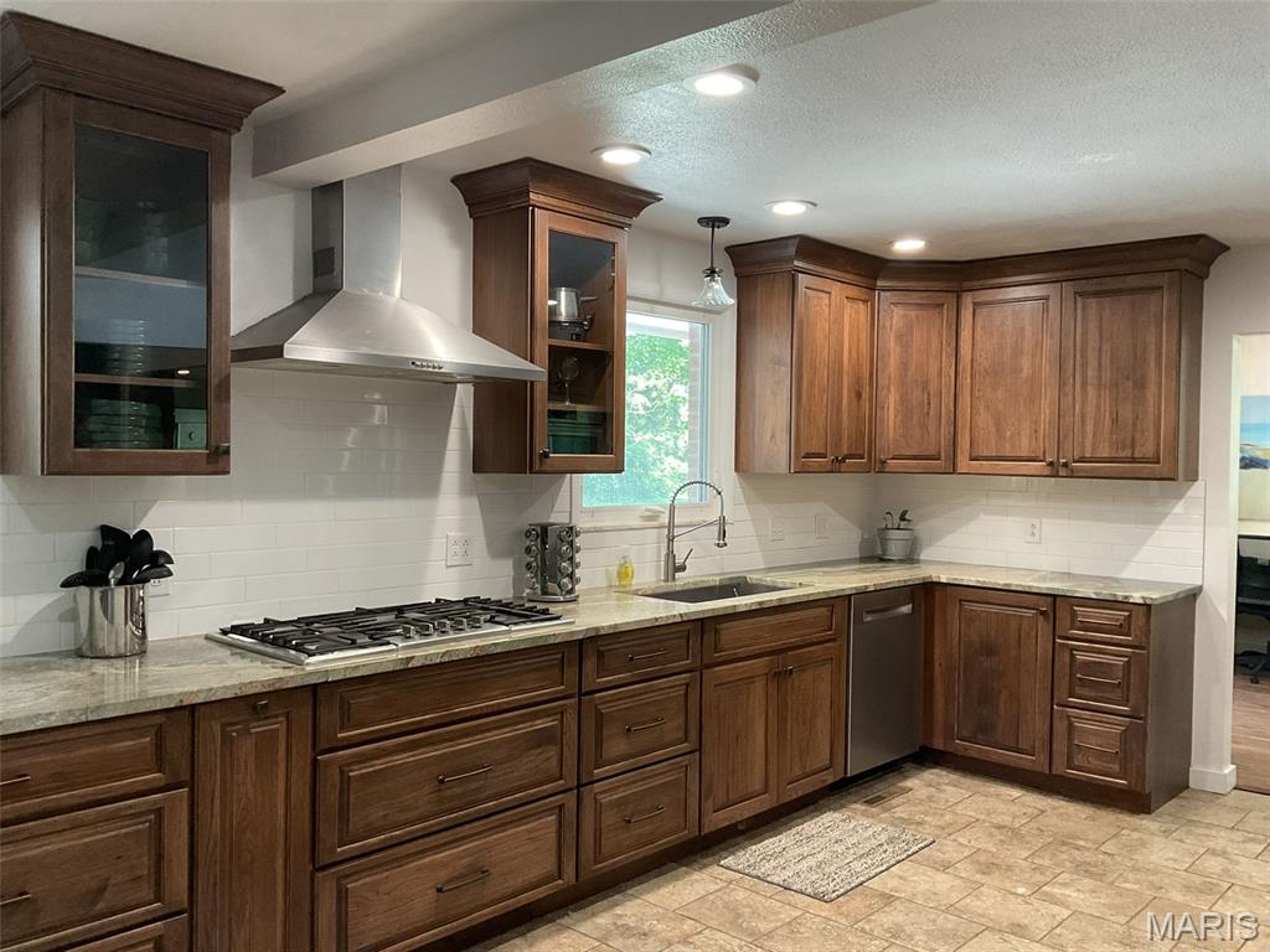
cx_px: 635
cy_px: 476
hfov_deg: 61.7
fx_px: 1064
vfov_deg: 48.2
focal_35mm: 29
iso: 160
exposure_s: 1/60
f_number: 1.8
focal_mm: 3
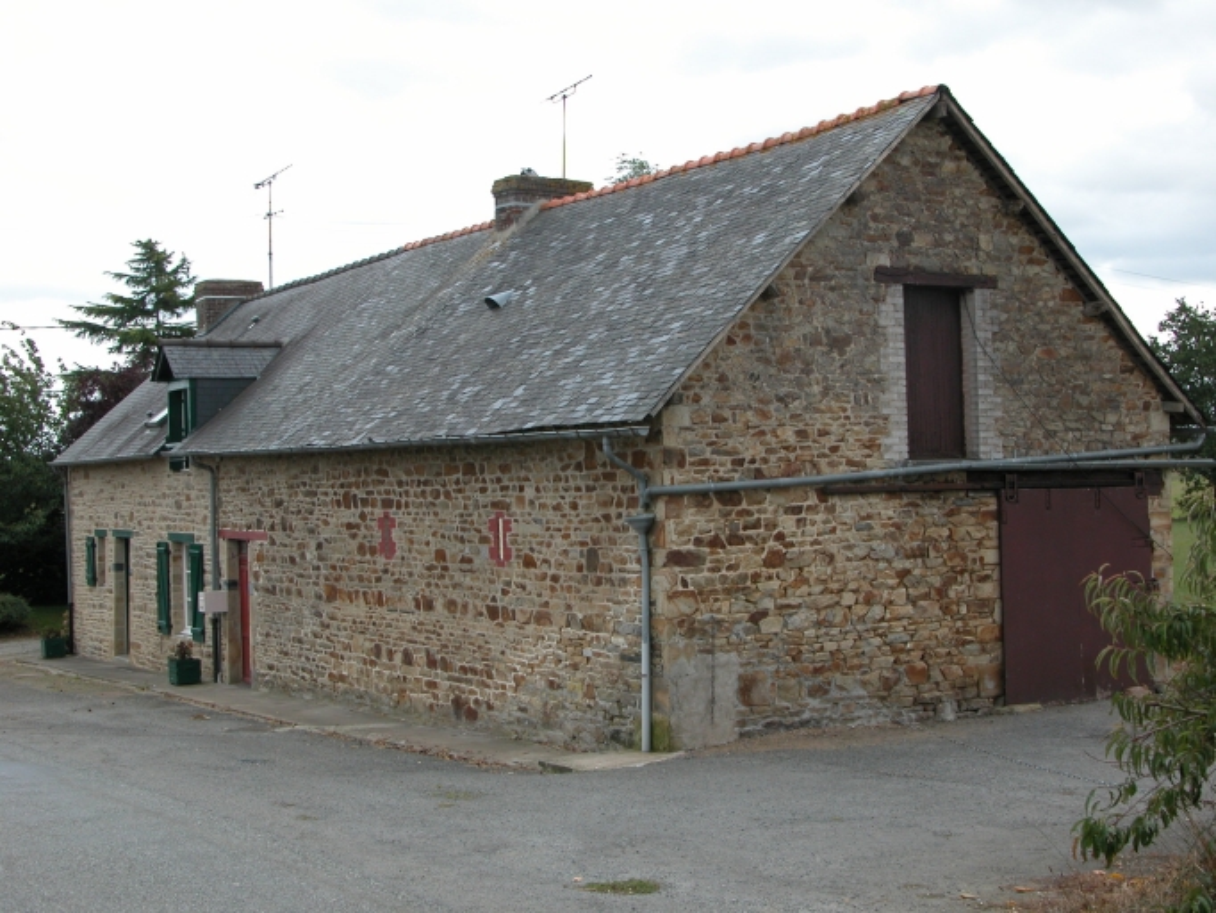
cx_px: 608
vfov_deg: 29.1
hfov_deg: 38.2
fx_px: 1757
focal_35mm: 50
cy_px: 456
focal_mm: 12.7
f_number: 4.8
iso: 100
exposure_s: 1/119
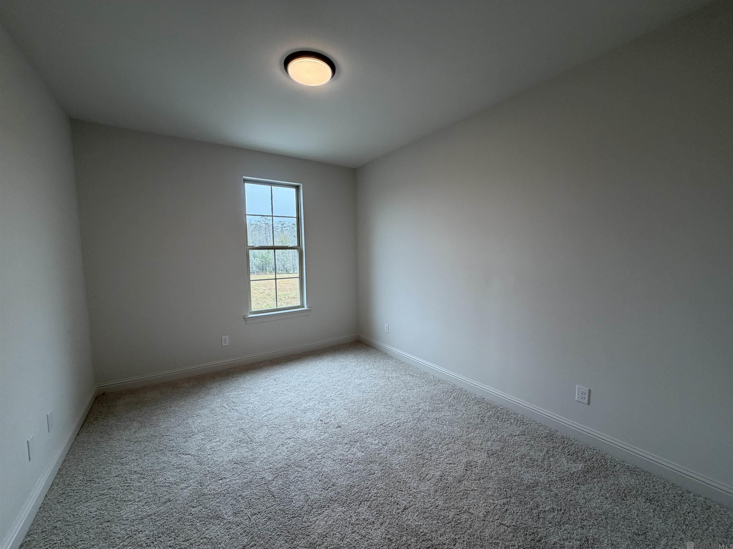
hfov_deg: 102.1
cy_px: 274
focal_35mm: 14
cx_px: 366
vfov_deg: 85.7
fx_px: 296
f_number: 2.2
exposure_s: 1/120
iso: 125
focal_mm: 2.22
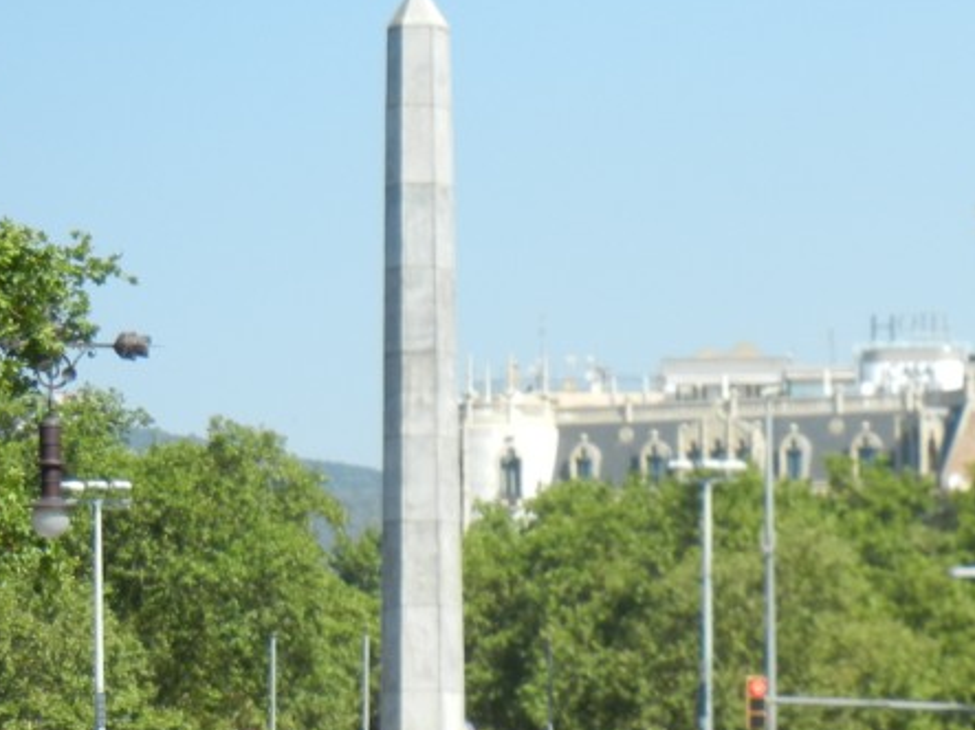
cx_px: 1028
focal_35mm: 236
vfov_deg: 6.3
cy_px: 622
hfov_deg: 8.3
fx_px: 6645
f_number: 4.5
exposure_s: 1/540
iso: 160
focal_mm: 18.3
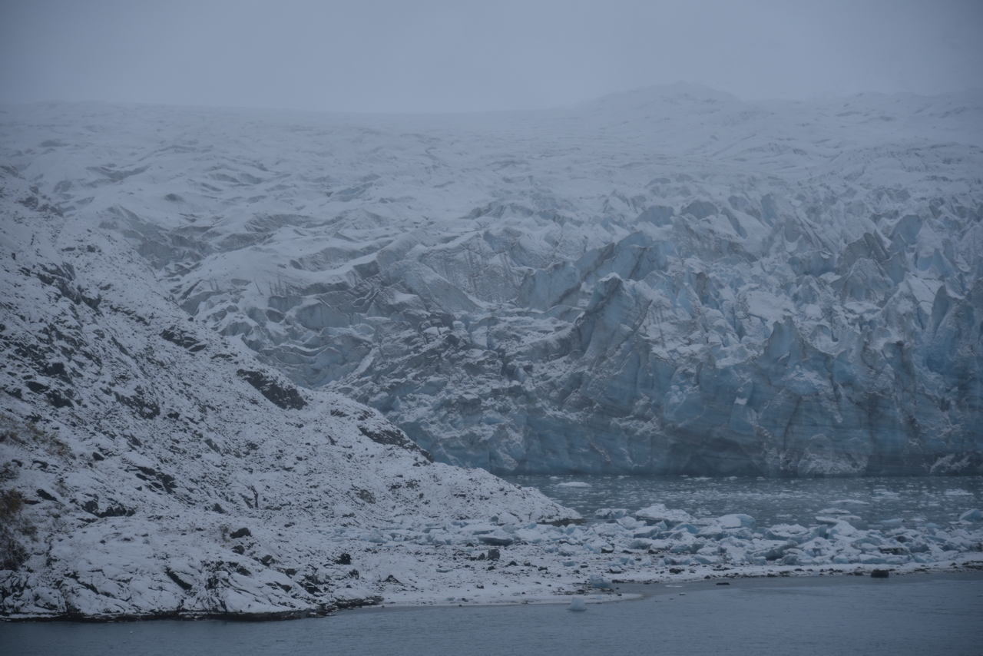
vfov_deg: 10.2
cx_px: 492
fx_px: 3687
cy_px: 328
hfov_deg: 15.2
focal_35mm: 135
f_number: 5.6
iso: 100
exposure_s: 1/320
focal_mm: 135
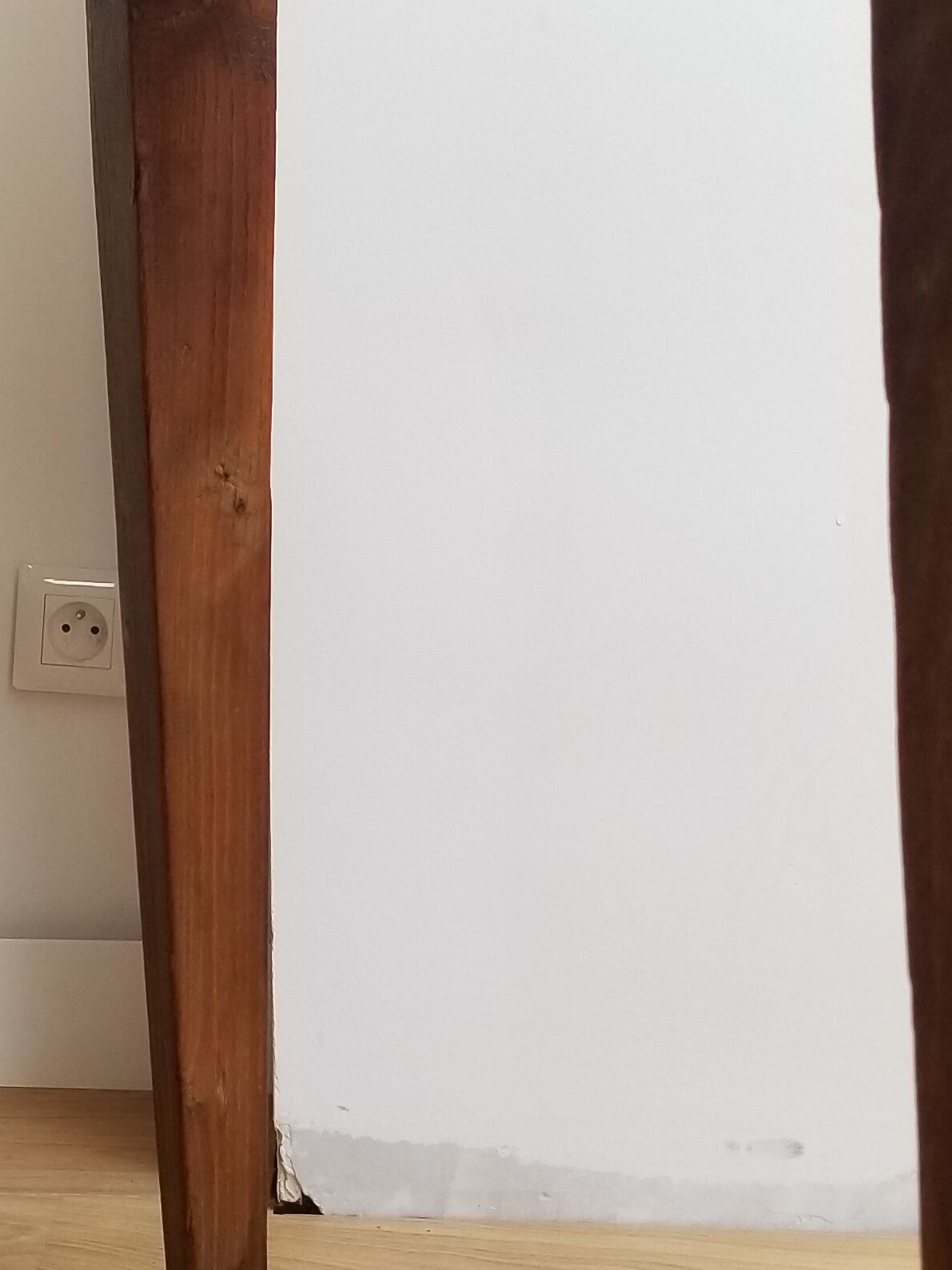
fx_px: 2420
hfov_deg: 21.5
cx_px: 1
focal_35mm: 66
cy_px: 737
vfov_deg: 29.3
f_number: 1.7
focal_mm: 4.25
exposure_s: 1/100
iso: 100
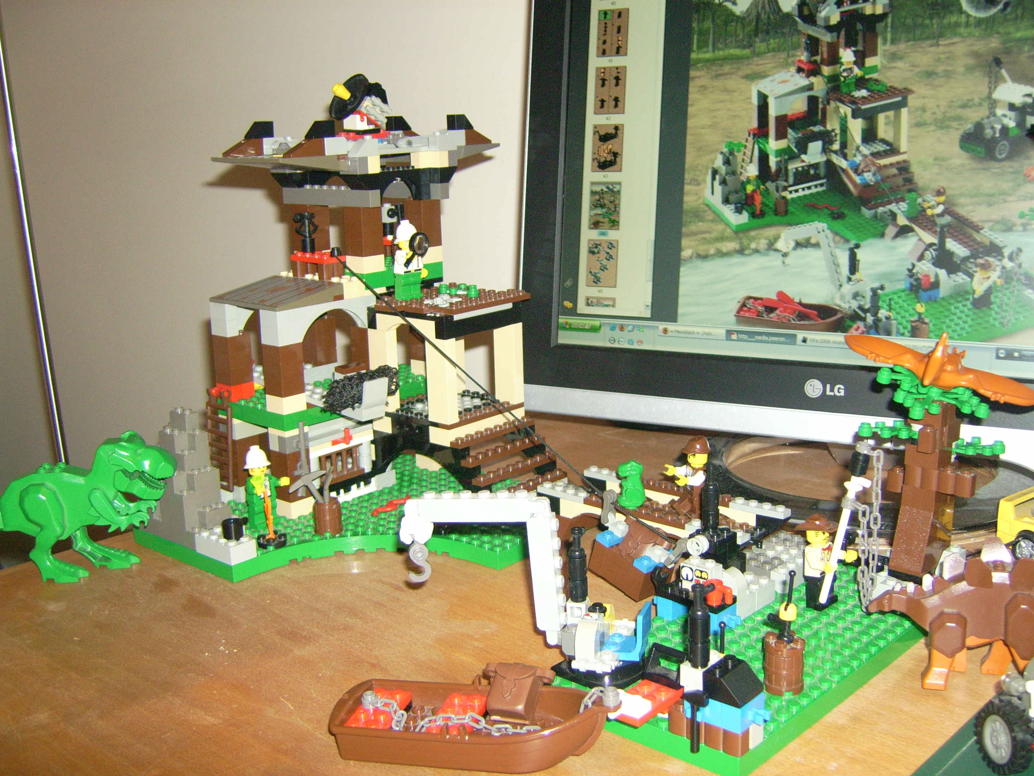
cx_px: 517
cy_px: 388
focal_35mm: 40
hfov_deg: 46.8
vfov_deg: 36.0
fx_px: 1195
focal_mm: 8.25
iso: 100
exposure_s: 1/42
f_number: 2.8
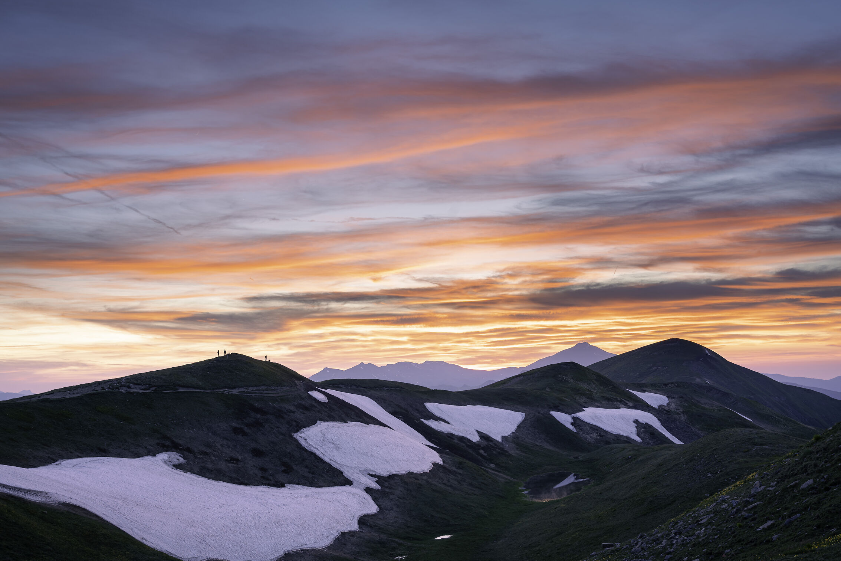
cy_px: 296
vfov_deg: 36.9
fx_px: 841
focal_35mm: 36
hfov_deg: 53.1
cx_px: 433
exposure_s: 1/6
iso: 100
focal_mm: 34
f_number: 8
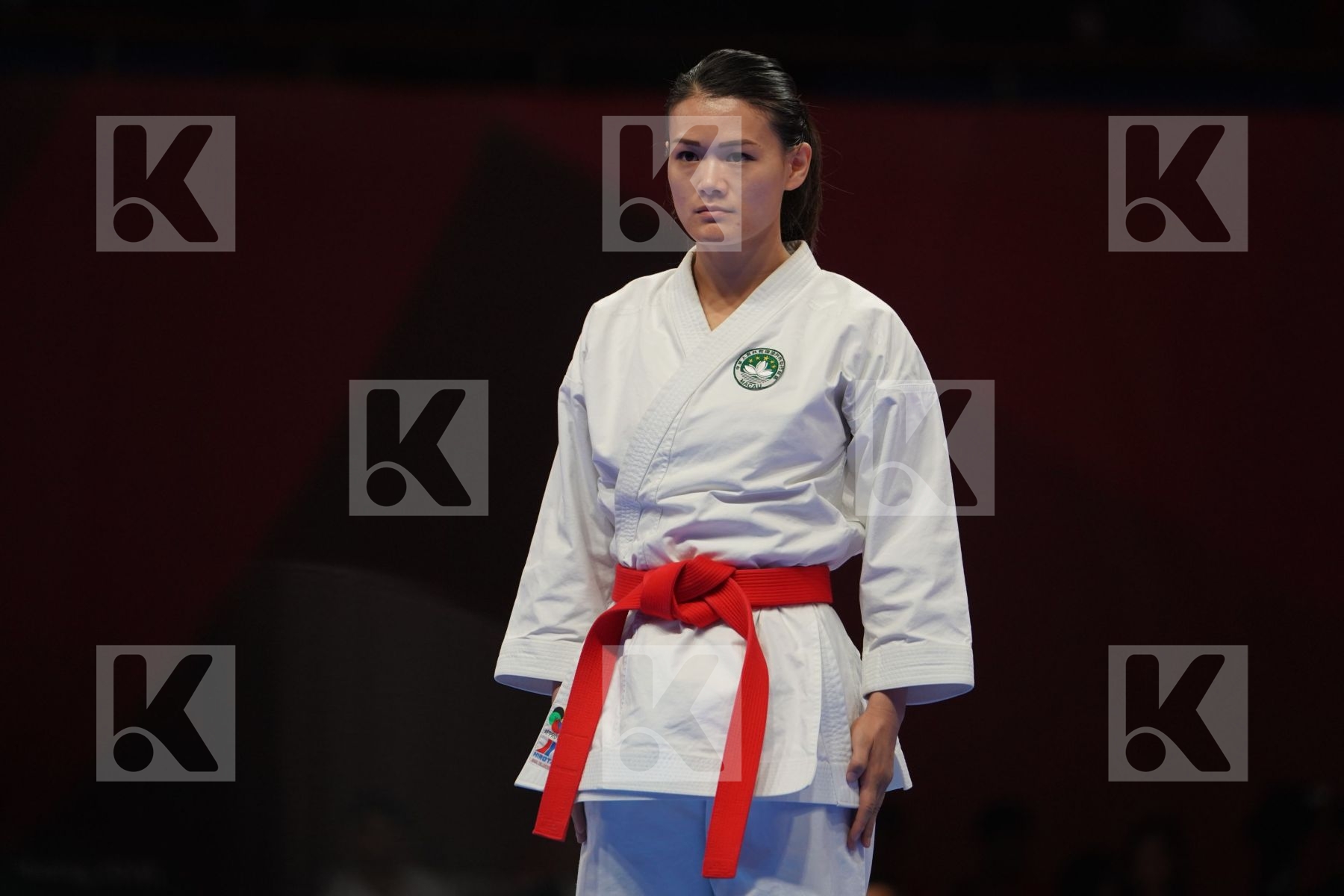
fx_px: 10453
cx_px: 672
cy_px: 448
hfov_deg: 7.4
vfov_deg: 4.9
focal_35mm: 280
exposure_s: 1/500
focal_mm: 280
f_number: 4
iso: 1250
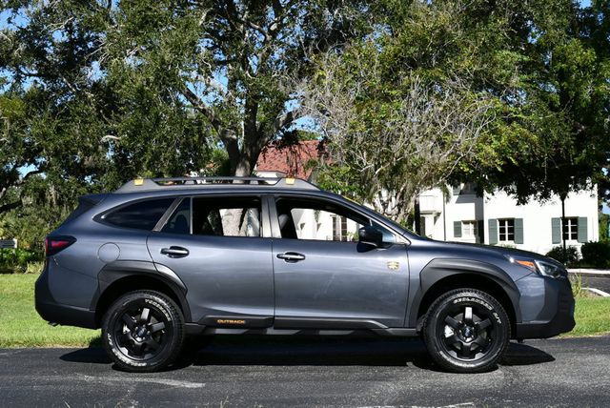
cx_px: 305
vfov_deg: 27.0
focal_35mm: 50
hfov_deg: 39.6
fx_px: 848
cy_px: 204
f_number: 9
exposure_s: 1/320
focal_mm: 25
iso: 100
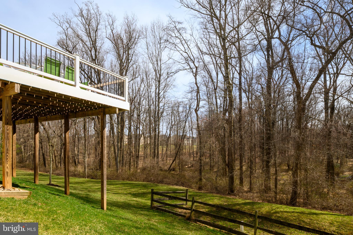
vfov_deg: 64.5
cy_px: 118
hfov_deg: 86.9
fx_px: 186
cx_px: 176
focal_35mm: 19
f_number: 22
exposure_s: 1/250
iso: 250
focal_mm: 19
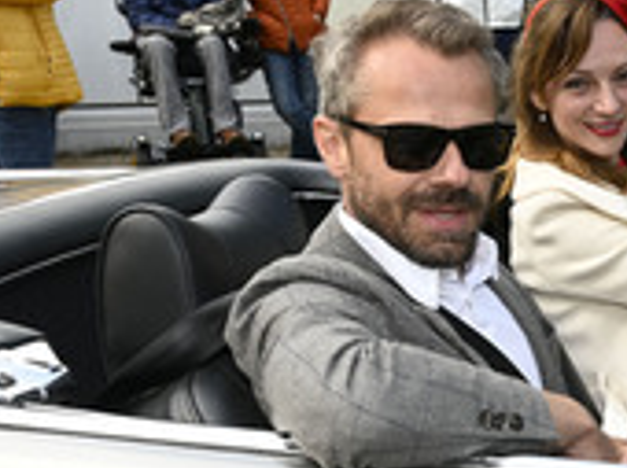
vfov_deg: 19.6
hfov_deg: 25.2
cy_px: 394
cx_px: 614
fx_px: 1338
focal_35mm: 74
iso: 160
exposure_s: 1/160
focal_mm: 29
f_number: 6.3
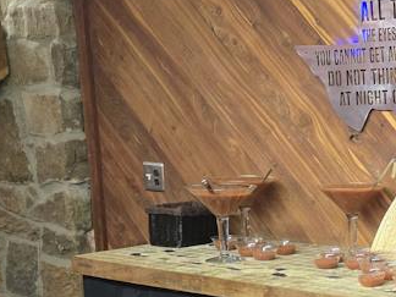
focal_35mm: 71
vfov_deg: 20.3
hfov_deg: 23.6
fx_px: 812
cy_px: 269
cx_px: 539
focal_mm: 5.4
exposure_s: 1/120
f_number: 1.8
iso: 800
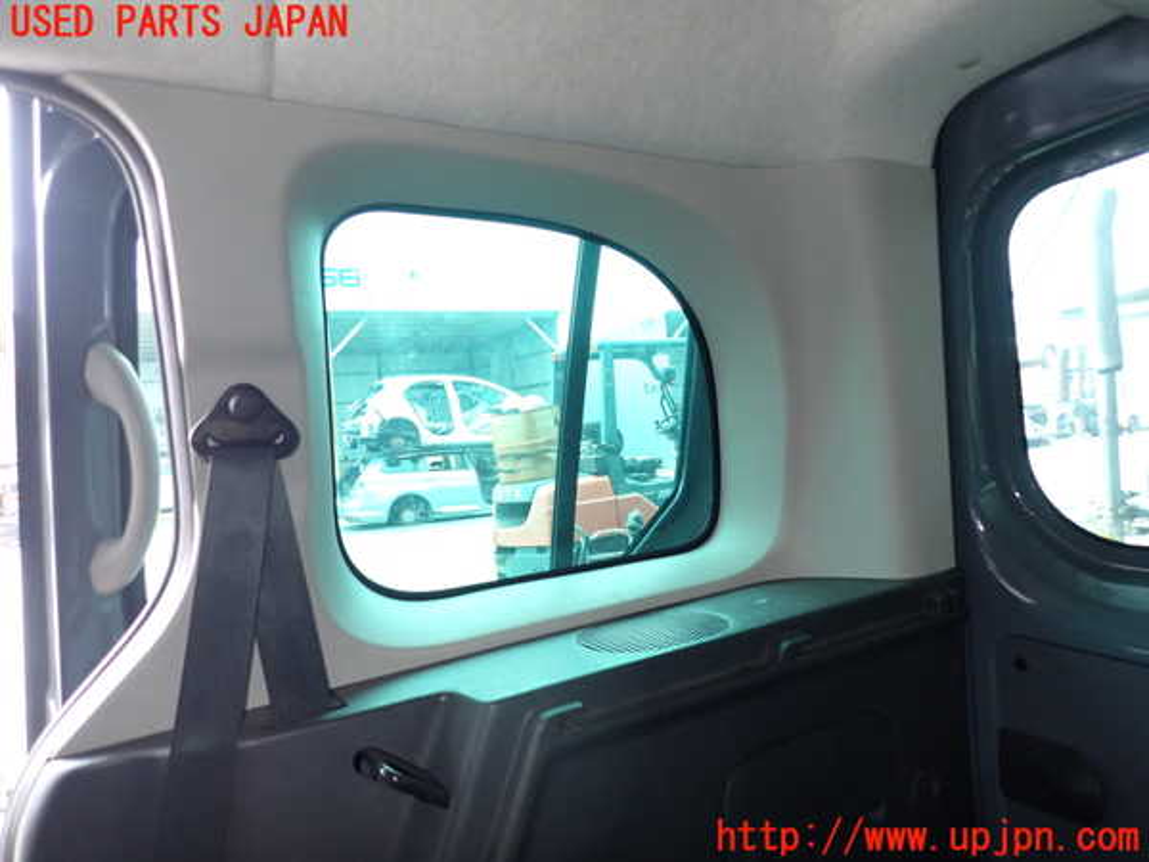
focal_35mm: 25
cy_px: 431
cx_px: 574
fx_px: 830
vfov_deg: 54.9
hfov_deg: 69.4
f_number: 2
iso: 250
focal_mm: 4.5
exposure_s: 1/30
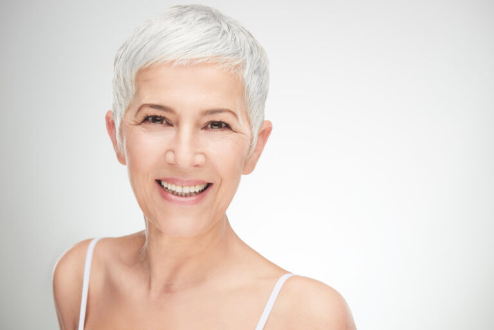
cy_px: 165
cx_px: 247
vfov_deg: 13.1
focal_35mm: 105
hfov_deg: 19.4
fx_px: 1442
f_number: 9
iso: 64
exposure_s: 1/100
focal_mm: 105
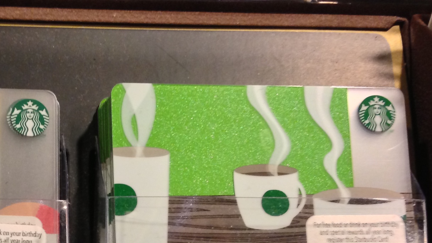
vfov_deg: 15.5
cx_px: 86
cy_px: 322
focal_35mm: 74
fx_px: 848
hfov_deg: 28.0
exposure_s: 1/20
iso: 200
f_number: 2.4
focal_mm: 4.13
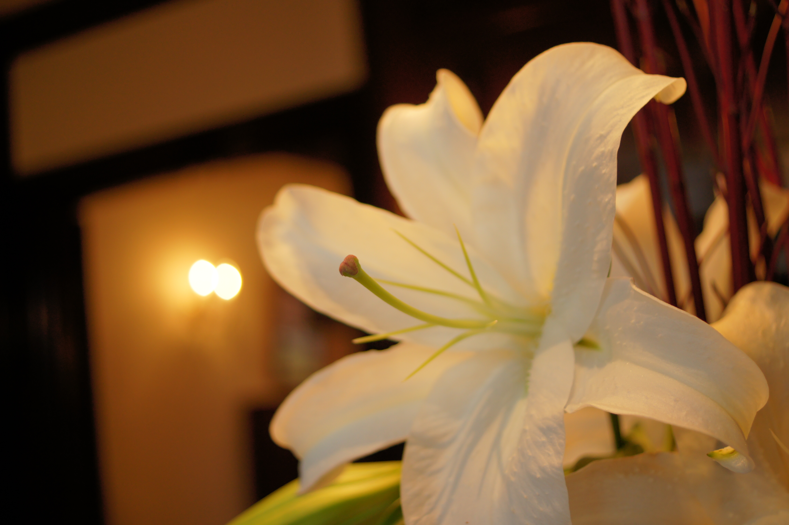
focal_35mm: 45
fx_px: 986
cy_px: 262
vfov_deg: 29.8
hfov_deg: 43.6
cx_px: 394
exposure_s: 1/100
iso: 200
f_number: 2.8
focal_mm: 30
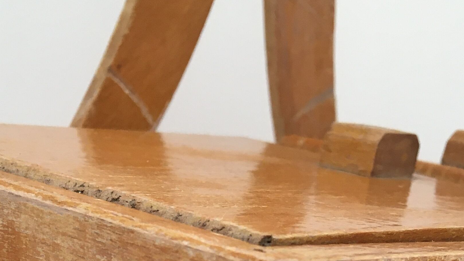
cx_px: 172
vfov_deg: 13.3
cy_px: 511
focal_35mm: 79
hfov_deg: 26.8
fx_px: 972
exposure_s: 1/33
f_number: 2.2
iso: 40
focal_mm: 4.15
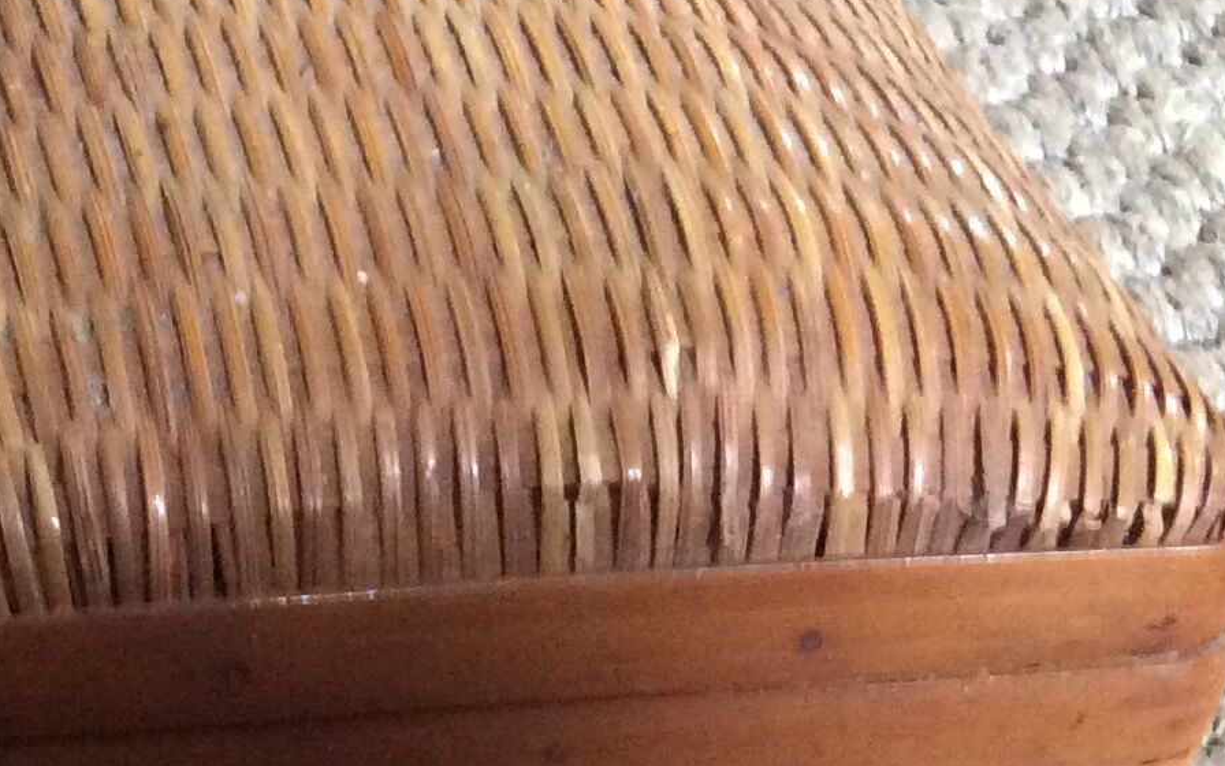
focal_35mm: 98
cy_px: 780
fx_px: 3272
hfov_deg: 20.8
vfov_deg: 13.2
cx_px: 126
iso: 320
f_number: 2.4
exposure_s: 1/20
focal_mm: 3.3
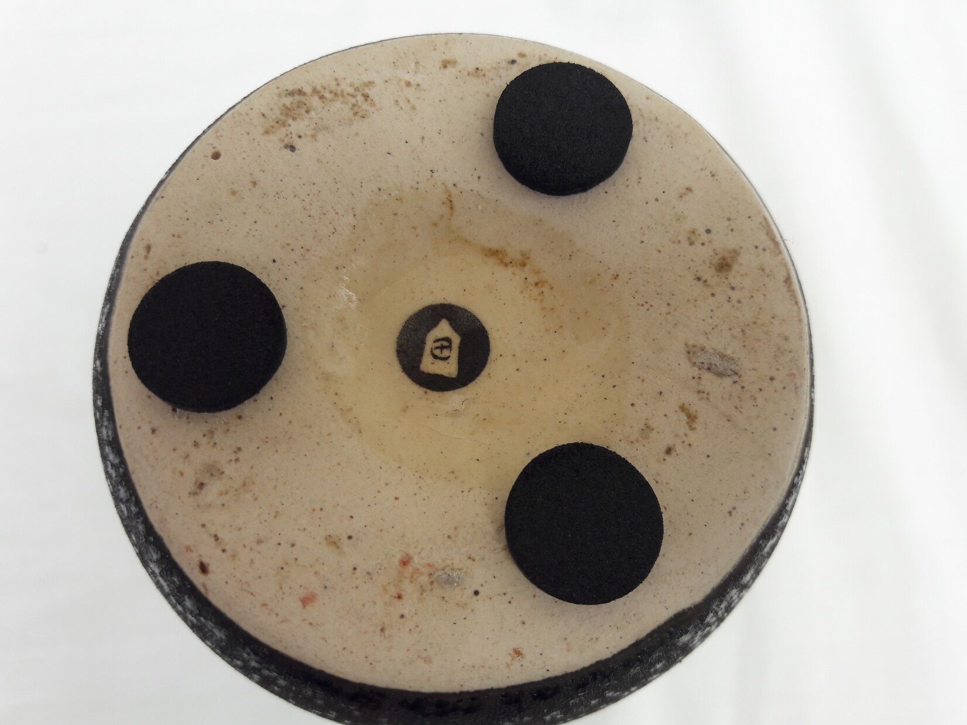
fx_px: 782
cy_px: 362
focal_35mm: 28
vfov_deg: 49.7
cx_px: 484
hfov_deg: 63.4
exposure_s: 1/544
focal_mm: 3.7
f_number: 1.9
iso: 40
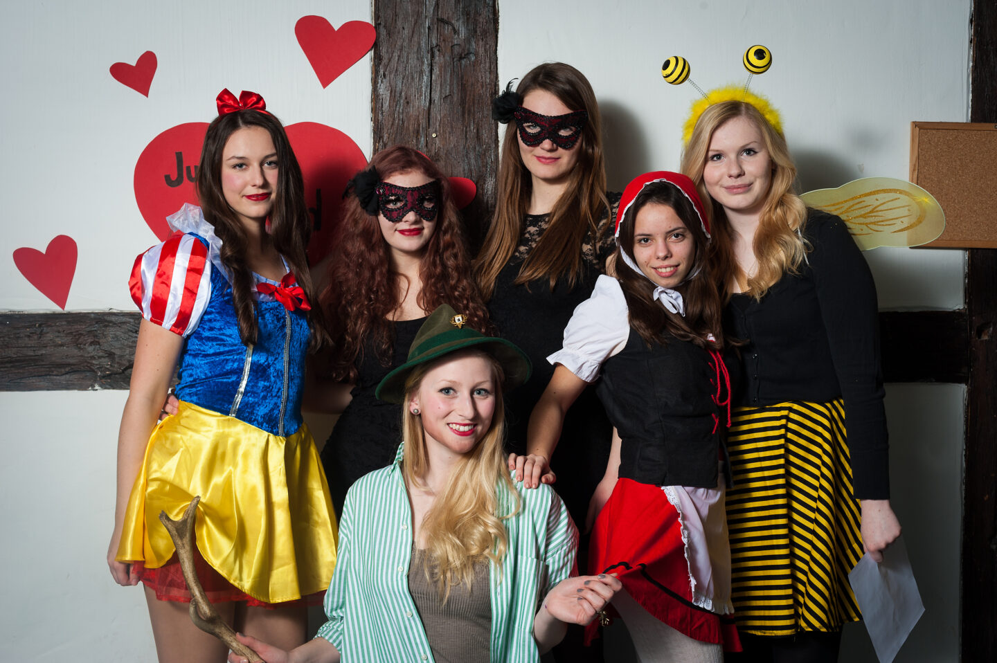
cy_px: 332
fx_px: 1384
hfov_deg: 39.6
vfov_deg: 27.0
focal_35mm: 50
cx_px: 498
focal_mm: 50
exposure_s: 1/100
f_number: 9
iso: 200
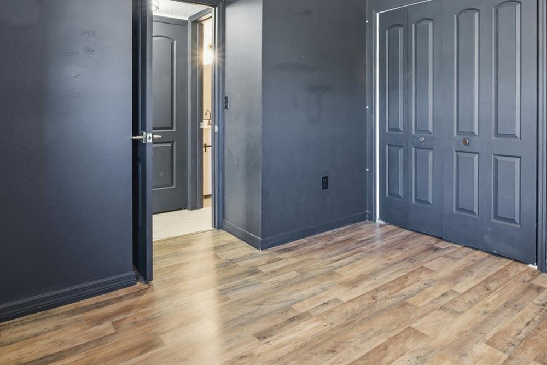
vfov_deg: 51.7
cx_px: 363
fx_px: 365
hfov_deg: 71.6
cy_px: 109
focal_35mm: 24
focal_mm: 10
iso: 400
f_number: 9
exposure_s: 1/4
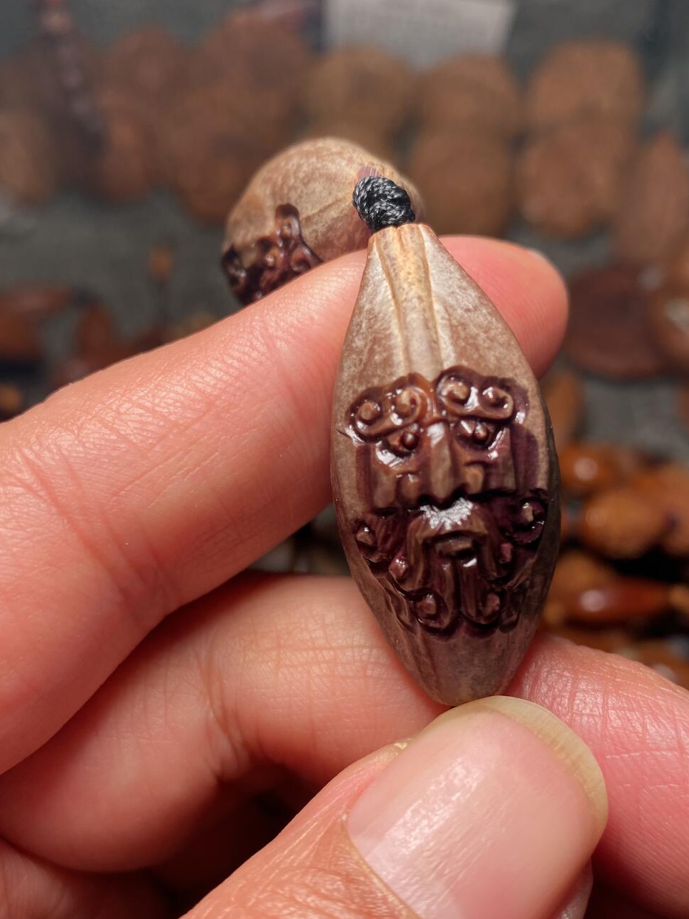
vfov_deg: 52.5
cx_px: 332
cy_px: 520
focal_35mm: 35
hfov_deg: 40.7
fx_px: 929
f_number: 1.8
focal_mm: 4.25
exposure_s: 1/191
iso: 32
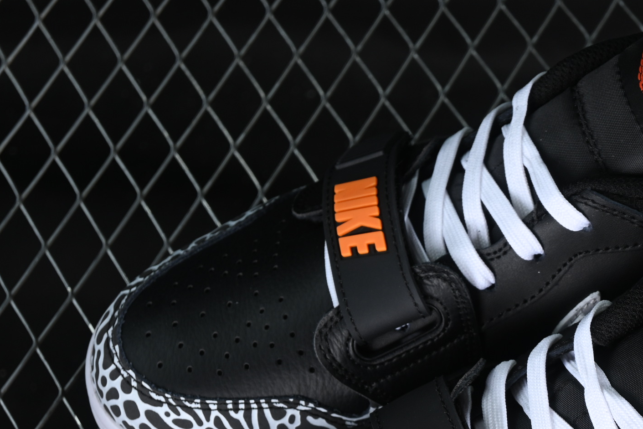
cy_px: 391
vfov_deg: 9.2
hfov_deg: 13.7
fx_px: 2644
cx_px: 574
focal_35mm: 148
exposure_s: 1/50
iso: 160
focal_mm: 50
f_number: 6.3
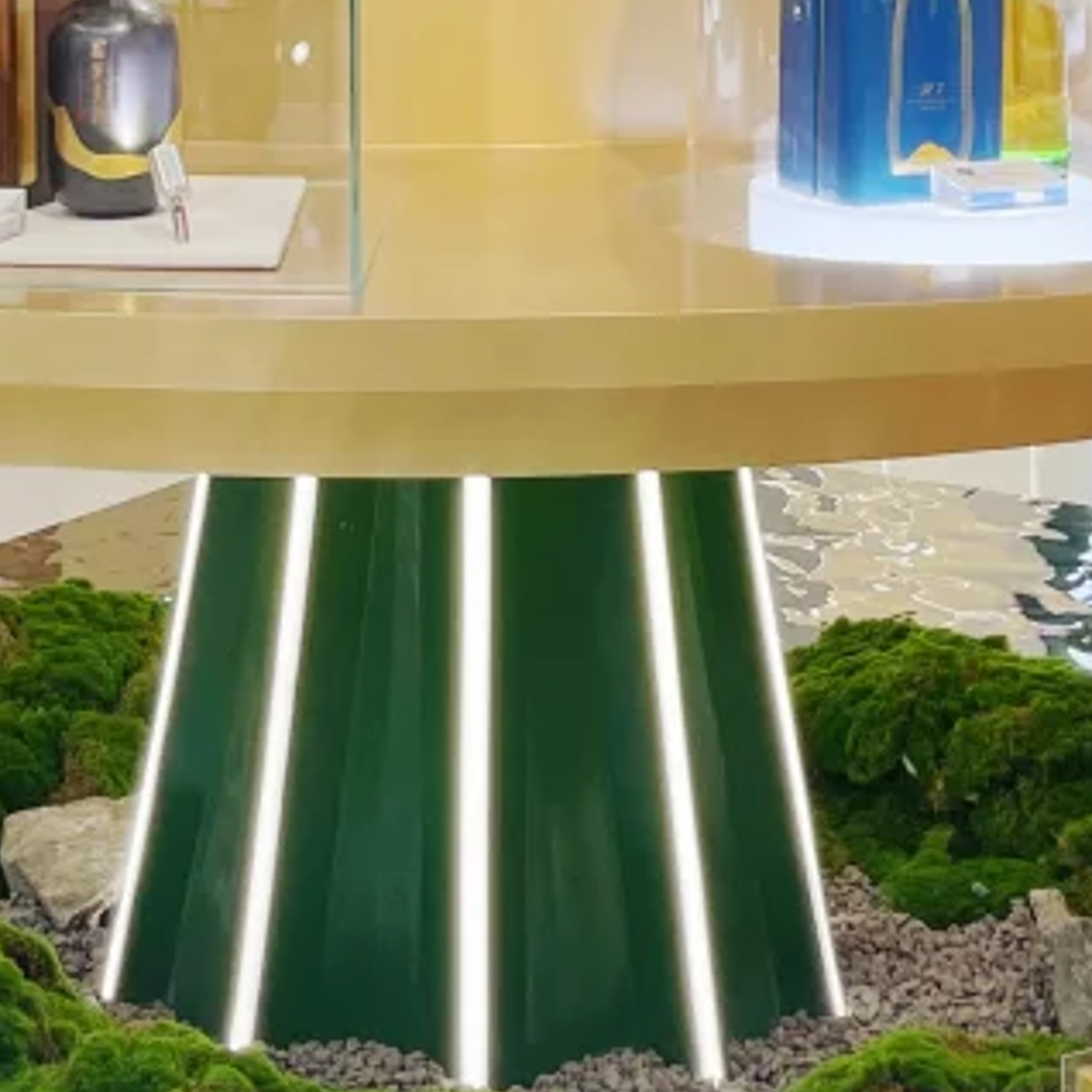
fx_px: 3569
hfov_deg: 17.4
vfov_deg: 16.4
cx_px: 591
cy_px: -357
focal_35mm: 100
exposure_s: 1/358
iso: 32
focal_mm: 5.1
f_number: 1.6
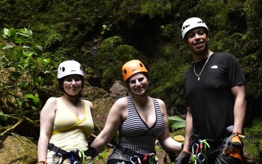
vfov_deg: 11.8
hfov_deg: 18.8
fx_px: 793
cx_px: 148
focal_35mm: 111
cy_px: 80
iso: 3200
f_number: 4.8
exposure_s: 1/250
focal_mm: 58
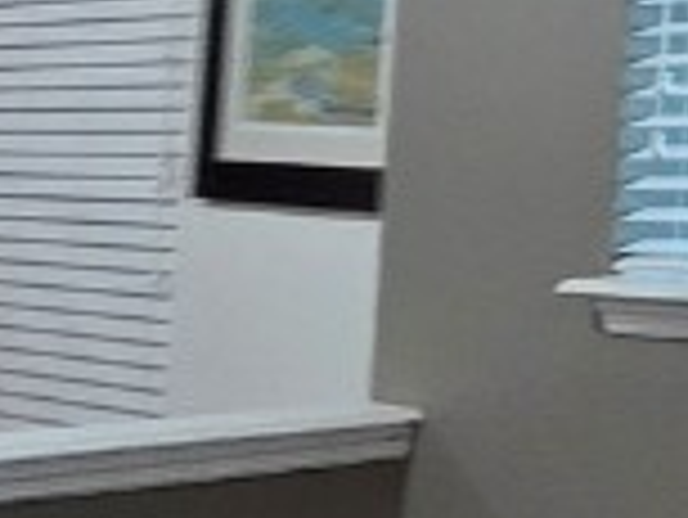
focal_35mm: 87
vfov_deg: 16.6
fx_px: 1730
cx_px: 1596
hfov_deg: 15.0
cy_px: -18
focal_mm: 2.2
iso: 200
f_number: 2.2
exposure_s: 1/60
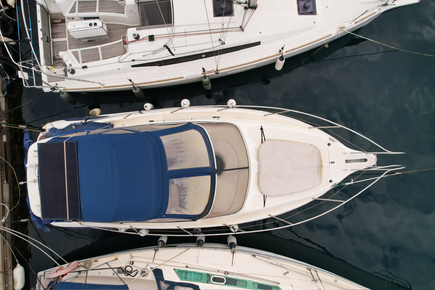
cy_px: 145
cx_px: 218
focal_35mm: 22
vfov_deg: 57.2
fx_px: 266
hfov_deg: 78.6
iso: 100
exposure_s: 1/60
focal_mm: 8.38
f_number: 2.8
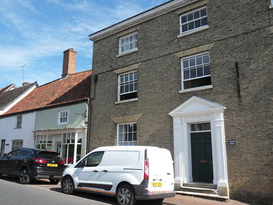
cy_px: 102
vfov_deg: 44.2
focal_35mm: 32
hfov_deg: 56.8
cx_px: 136
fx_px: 252
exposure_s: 1/180
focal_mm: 5.6
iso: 80
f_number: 8.2
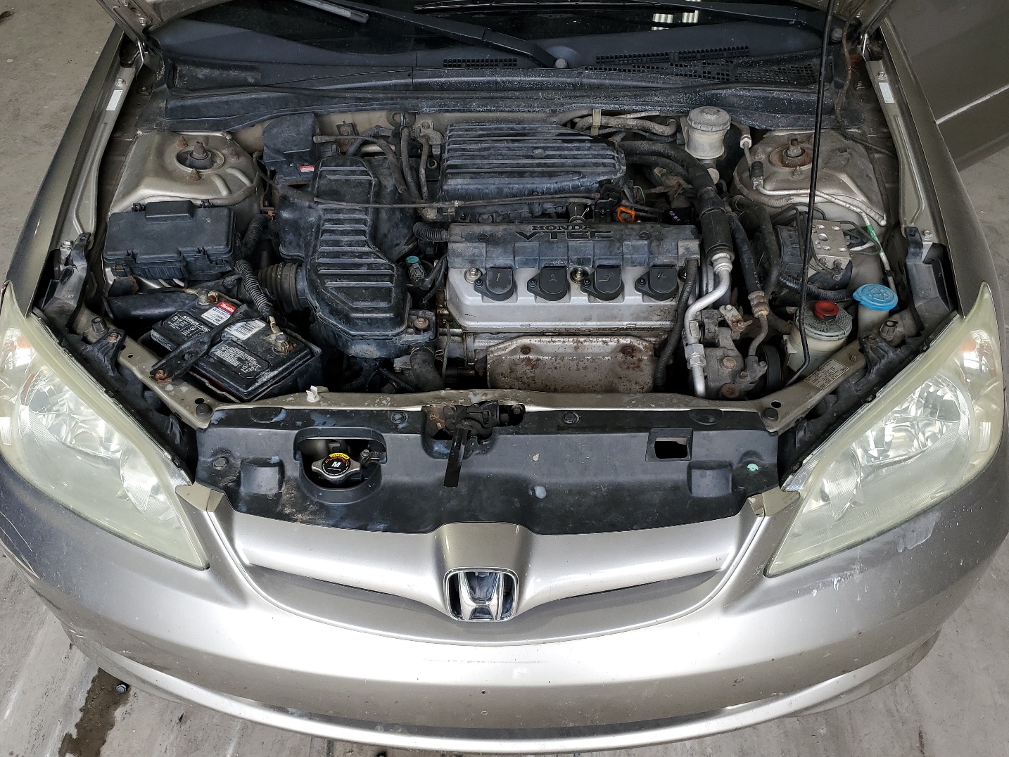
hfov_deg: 61.6
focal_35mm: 29
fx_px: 845
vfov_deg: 48.2
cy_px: 413
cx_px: 498
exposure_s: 1/238
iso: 50
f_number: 1.5
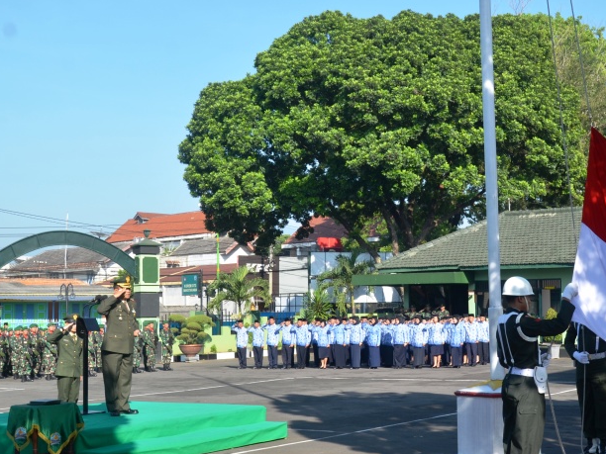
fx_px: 928
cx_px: 433
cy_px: 250
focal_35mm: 53
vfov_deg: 27.5
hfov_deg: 35.6
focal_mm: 22
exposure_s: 1/125
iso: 100
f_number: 8
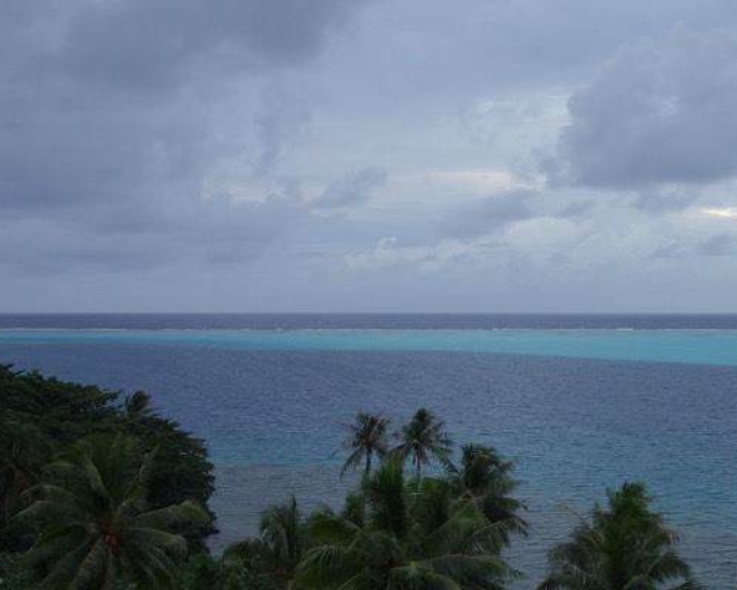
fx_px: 1069
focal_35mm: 49
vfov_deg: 30.8
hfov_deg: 36.7
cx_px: 594
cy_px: 254
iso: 125
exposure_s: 1/100
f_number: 3.2
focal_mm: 10.63
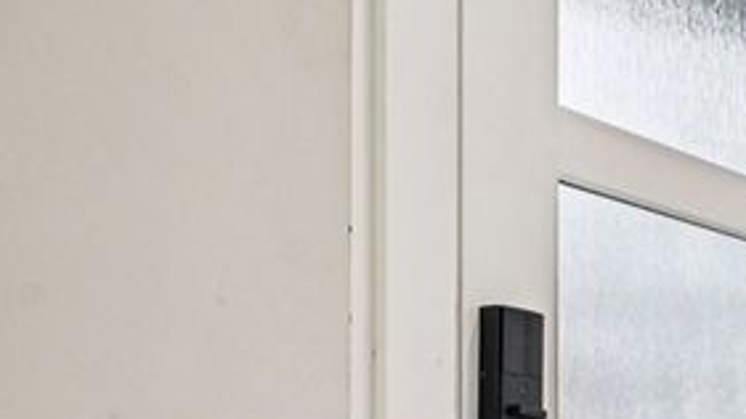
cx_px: 765
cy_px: 556
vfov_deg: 18.3
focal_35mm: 61
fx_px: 1207
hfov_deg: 31.5
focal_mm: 16
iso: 400
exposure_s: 1/160
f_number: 8
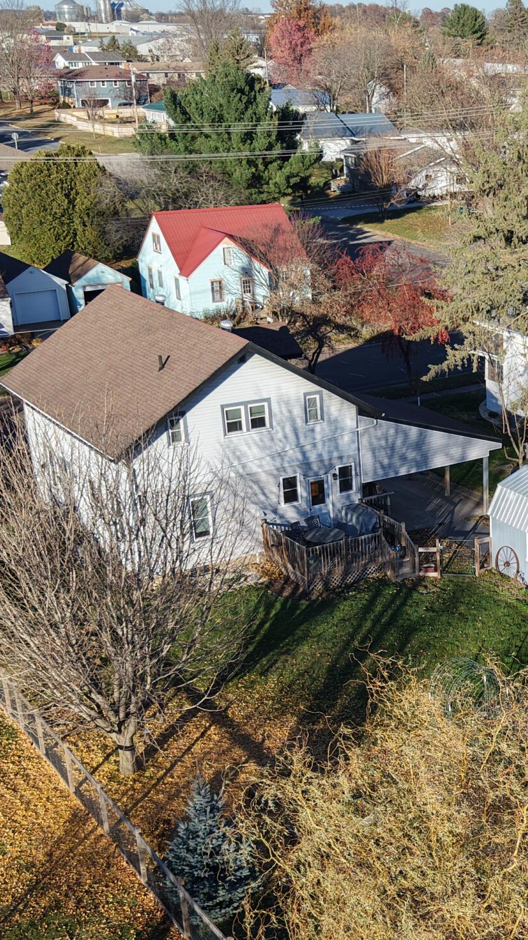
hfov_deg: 21.4
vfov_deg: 38.2
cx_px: 532
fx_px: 1344
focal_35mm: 54
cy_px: 594
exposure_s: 1/3200
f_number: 1.8
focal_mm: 8.67
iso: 250
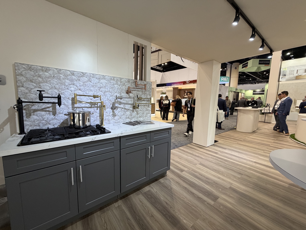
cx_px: 153
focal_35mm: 14
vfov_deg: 85.7
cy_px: 115
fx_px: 124
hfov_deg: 102.1
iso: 320
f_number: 2.2
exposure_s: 1/120
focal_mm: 2.22
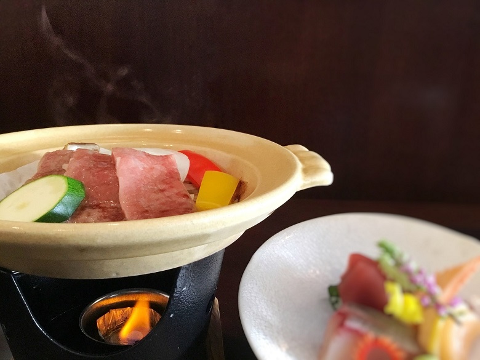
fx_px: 430
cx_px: 240
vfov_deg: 45.4
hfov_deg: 58.4
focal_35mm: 31
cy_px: 180
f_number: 2.4
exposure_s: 1/24
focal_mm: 3.3
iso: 200
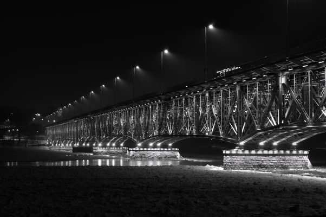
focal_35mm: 60
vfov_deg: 22.6
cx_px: 163
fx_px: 543
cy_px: 108
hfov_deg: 33.4
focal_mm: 40
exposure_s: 25
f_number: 13
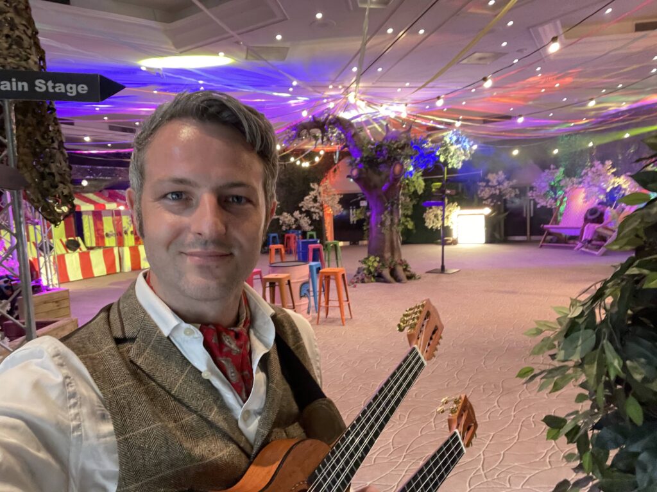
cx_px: 328
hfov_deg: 73.9
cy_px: 246
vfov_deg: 58.9
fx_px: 437
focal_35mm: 23
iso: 640
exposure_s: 1/25
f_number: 2.2
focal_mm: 2.71
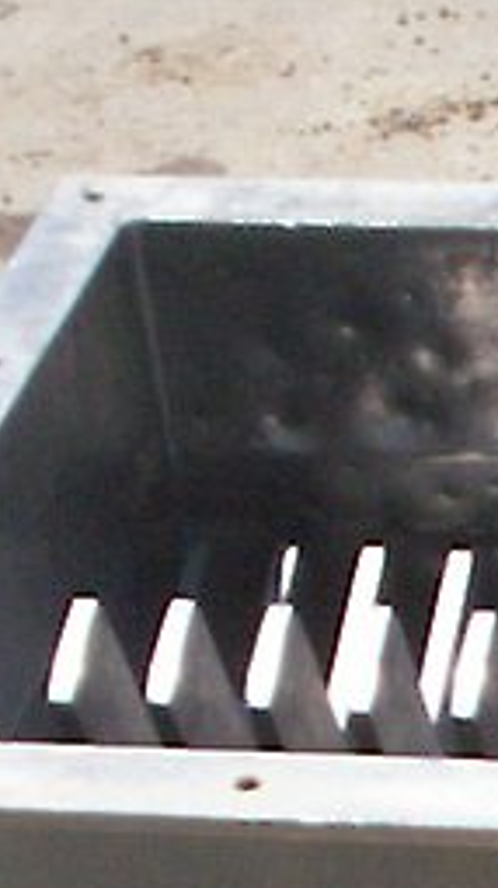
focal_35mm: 187
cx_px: 1163
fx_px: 4400
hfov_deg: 6.2
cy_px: 1414
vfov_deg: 11.0
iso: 100
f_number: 4.5
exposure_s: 1/810
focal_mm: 5.9
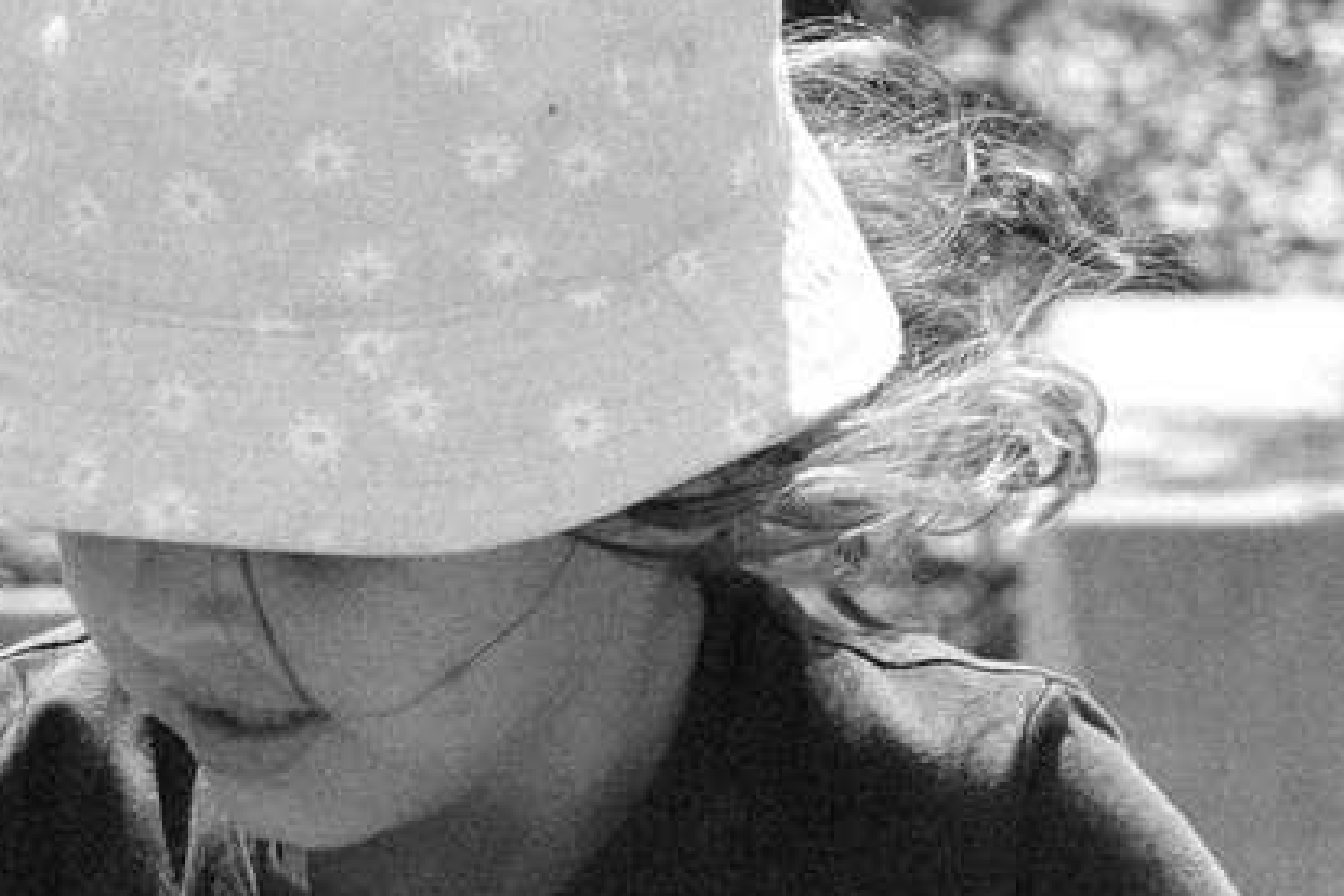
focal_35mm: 334
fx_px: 12468
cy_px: -174
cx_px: 678
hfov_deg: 6.2
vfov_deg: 4.1
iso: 400
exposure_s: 1/1000
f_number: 4
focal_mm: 35.8
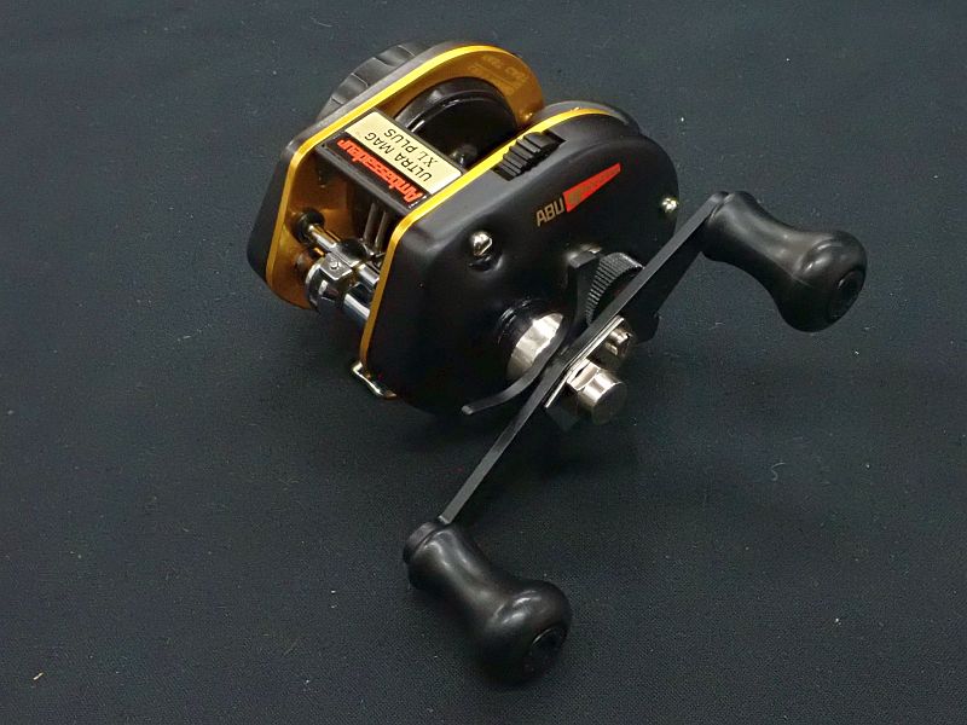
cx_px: 484
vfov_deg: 33.6
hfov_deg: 43.9
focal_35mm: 43
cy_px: 362
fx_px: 1201
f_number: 4
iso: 1600
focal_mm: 7.86
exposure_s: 1/30
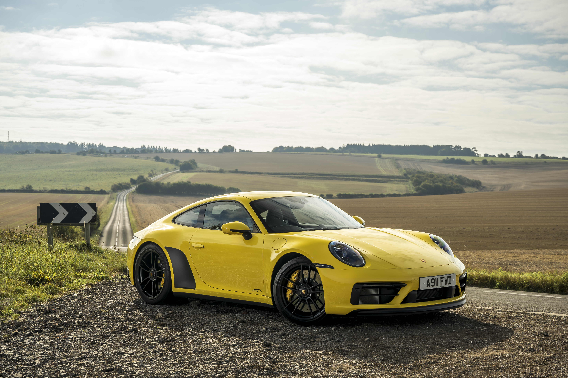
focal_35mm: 61
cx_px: 284
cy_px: 189
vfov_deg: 22.3
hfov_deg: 32.9
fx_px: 962
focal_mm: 61
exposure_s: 1/200
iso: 64
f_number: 6.3
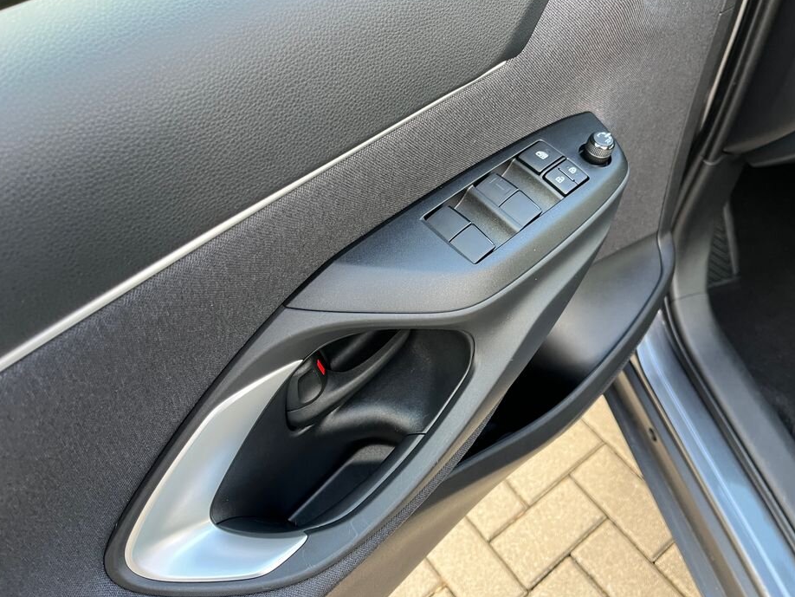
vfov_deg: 48.2
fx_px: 666
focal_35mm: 29
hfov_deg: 61.6
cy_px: 280
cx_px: 423
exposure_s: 1/85
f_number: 1.6
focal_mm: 5.1
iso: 125
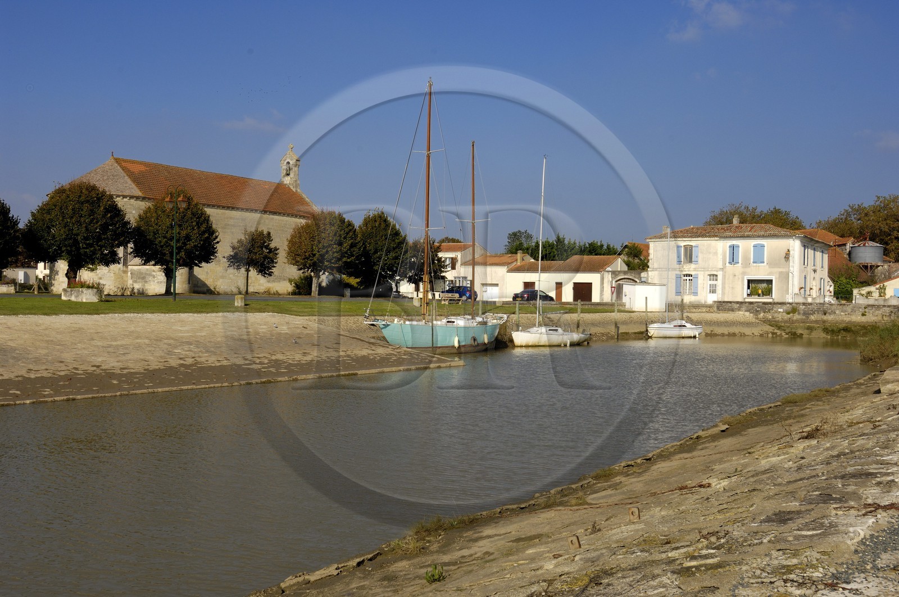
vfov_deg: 36.8
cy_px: 298
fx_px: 898
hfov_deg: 53.2
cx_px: 450
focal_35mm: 36
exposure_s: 1/160
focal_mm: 24
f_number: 13
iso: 100
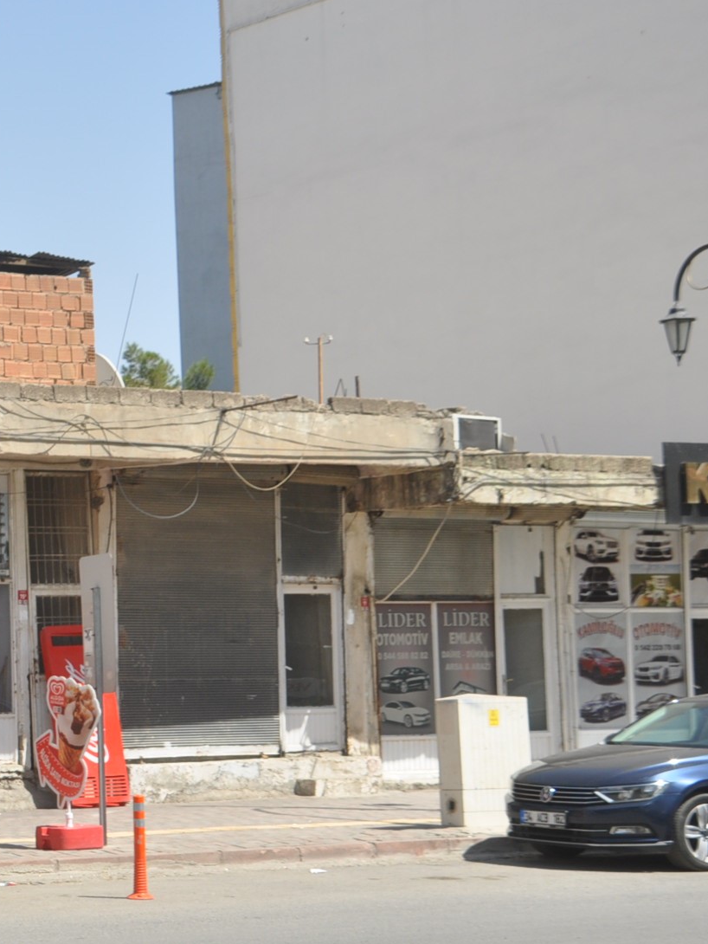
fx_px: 2317
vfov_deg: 23.0
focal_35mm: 85
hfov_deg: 16.5
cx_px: -193
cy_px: 560
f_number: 9
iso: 200
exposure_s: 1/320
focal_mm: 30
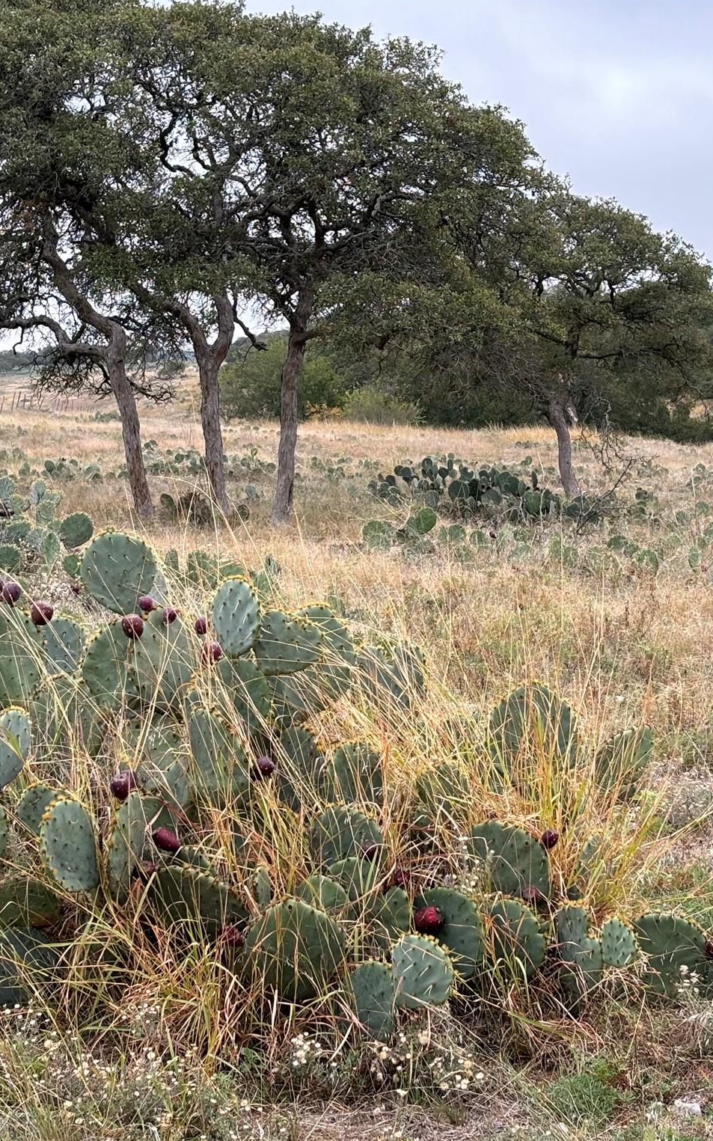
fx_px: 2301
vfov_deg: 27.8
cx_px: 385
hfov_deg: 17.6
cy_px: 569
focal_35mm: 74
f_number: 1.6
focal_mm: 5.96
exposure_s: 1/121
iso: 32
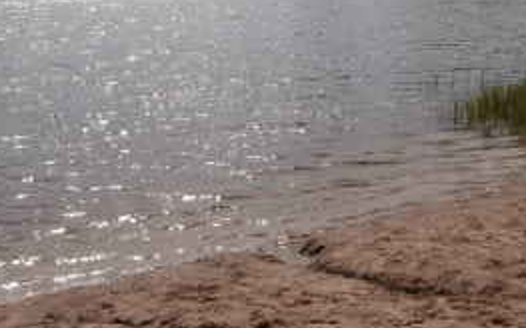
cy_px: 118
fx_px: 888
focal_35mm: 62
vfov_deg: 20.9
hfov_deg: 33.0
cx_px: 278
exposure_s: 1/400
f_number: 7.9
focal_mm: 4.2
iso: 100
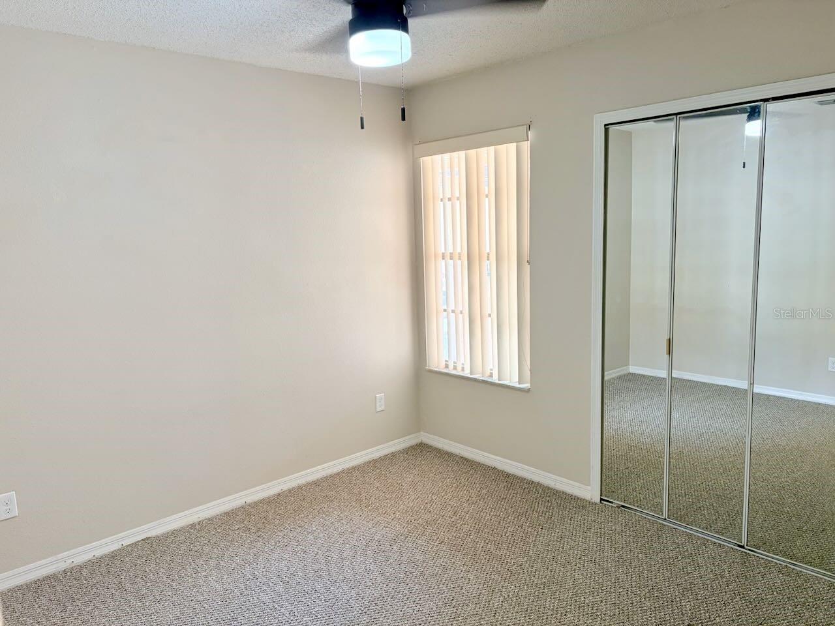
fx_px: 627
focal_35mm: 26
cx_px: 418
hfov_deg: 67.3
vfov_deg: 53.1
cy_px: 313
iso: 160
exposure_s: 1/60
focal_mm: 5.96
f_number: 1.6
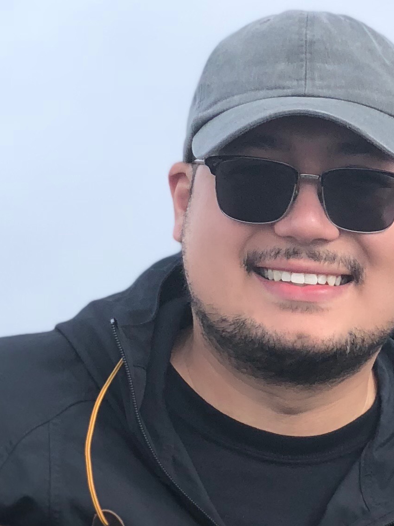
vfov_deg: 10.2
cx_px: 502
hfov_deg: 7.9
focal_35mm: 186
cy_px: 877
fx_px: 2823
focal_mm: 6
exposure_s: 1/354
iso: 16
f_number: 2.4
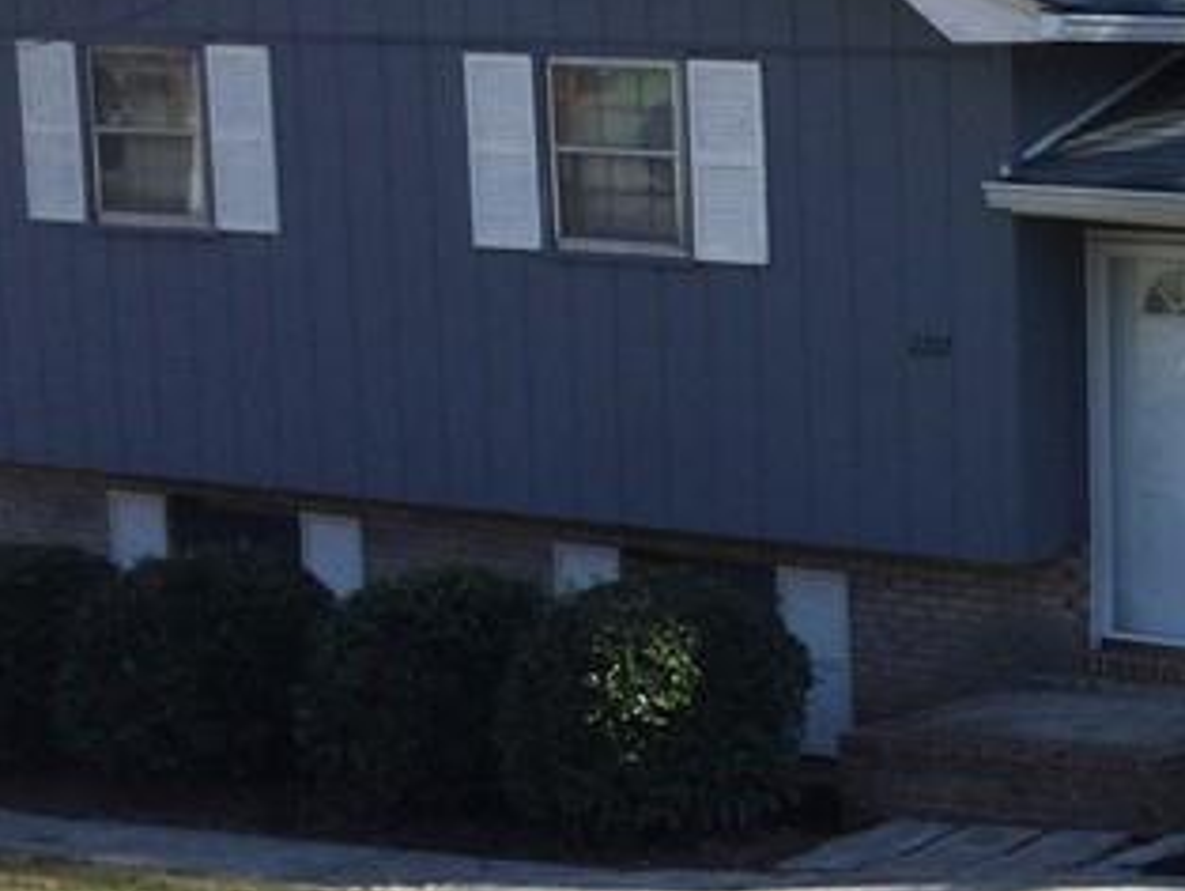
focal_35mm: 101
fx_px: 3460
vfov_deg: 14.6
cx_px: 1494
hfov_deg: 18.2
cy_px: 649
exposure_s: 1/539
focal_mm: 3.3
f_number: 2.4
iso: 25
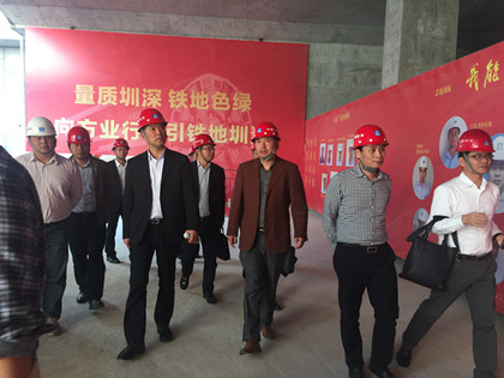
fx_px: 422
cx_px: 252
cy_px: 189
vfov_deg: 48.2
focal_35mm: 29
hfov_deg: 61.7
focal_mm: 4.15
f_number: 2.2
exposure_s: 1/33
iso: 64
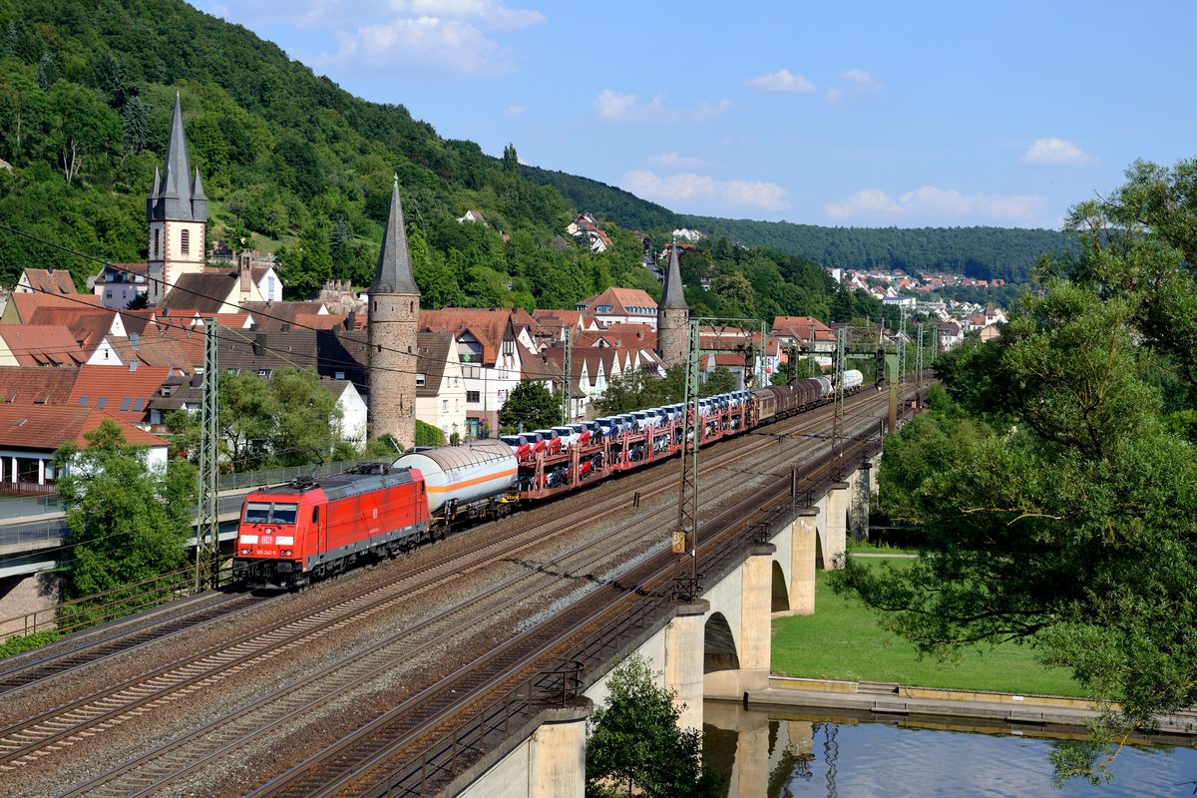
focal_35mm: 62
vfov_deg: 21.9
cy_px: 399
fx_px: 2061
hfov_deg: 32.4
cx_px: 598
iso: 200
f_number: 5.6
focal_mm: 62
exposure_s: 1/1600
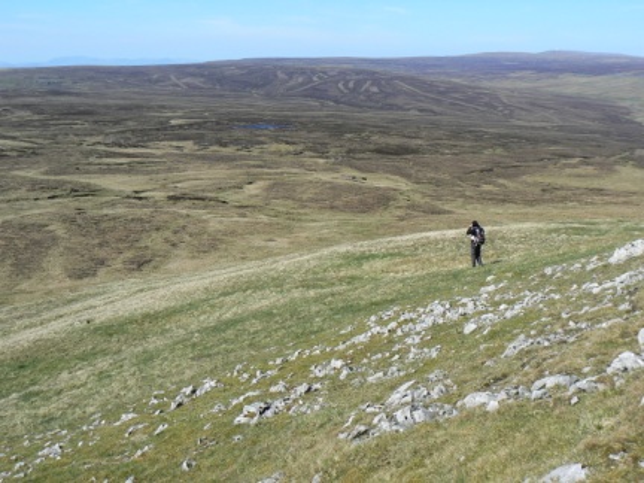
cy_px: 242
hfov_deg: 51.4
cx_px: 322
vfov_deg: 39.7
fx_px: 670
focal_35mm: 36
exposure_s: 1/500
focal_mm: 6
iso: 80
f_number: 6.3
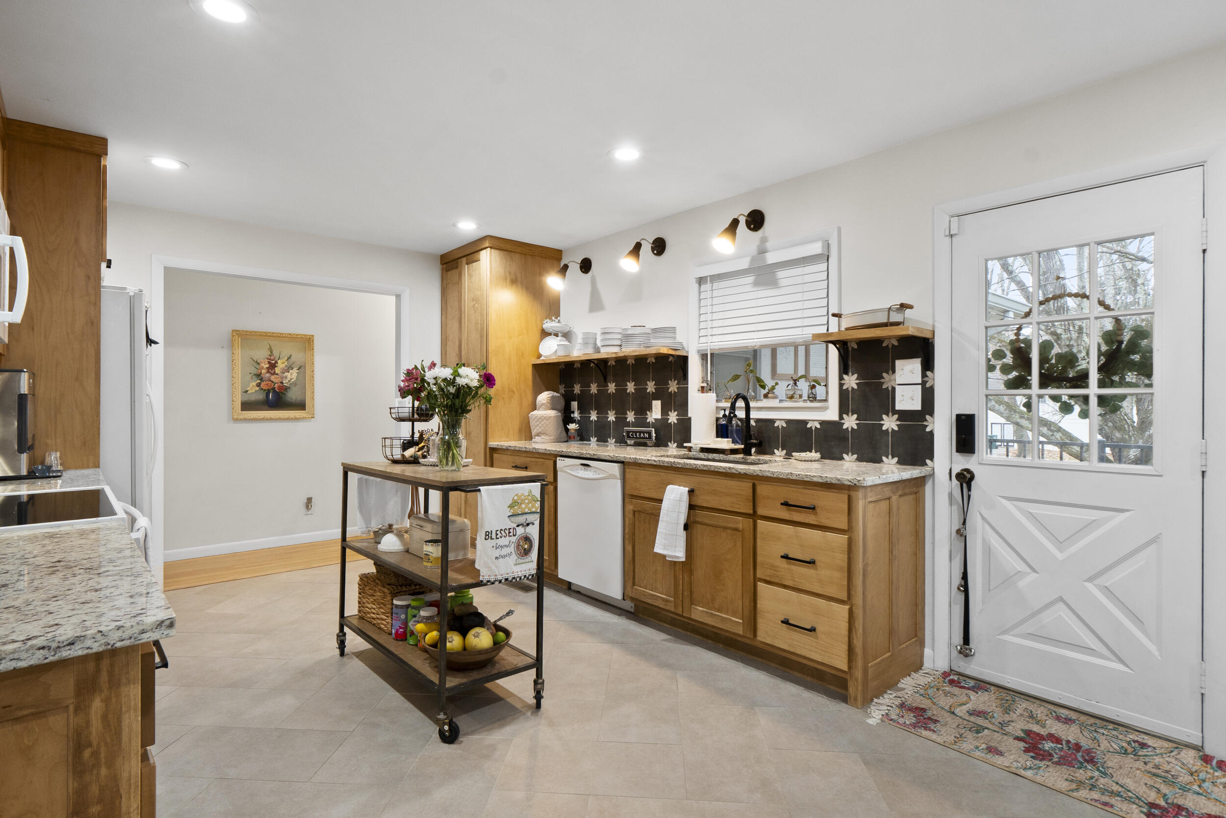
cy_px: 409
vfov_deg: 64.6
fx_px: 647
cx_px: 613
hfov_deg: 86.9
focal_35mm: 19
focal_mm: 13
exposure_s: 1/4
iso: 250
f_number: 9
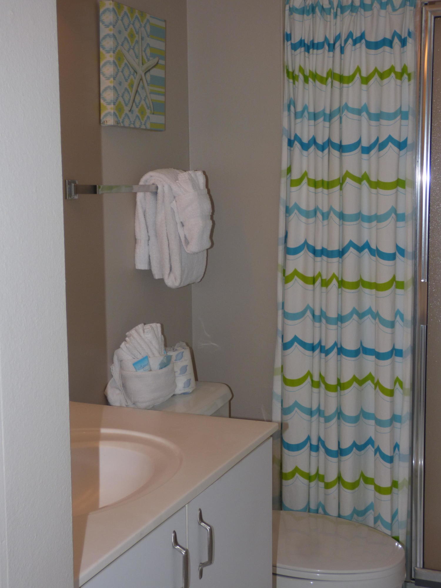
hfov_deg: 27.5
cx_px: 220
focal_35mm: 53
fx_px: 900
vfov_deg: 36.2
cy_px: 294
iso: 100
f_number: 3.9
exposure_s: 1/60
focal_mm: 9.51
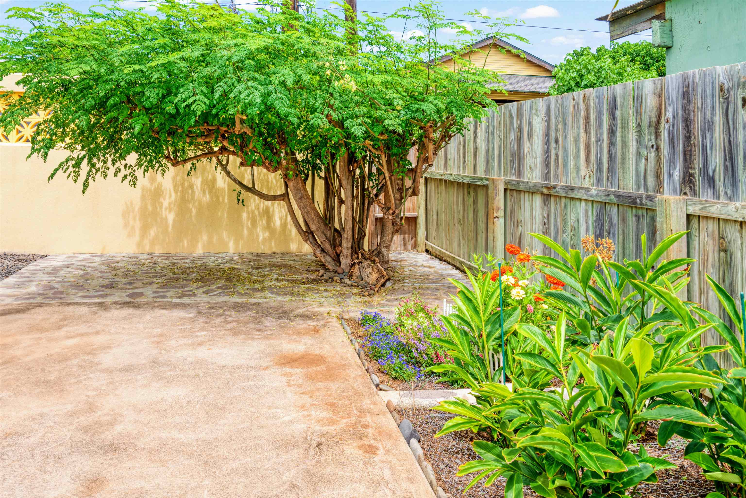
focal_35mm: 29
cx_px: 373
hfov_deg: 63.7
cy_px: 249
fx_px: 601
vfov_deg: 45.0
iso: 160
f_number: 14
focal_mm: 29
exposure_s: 1/50
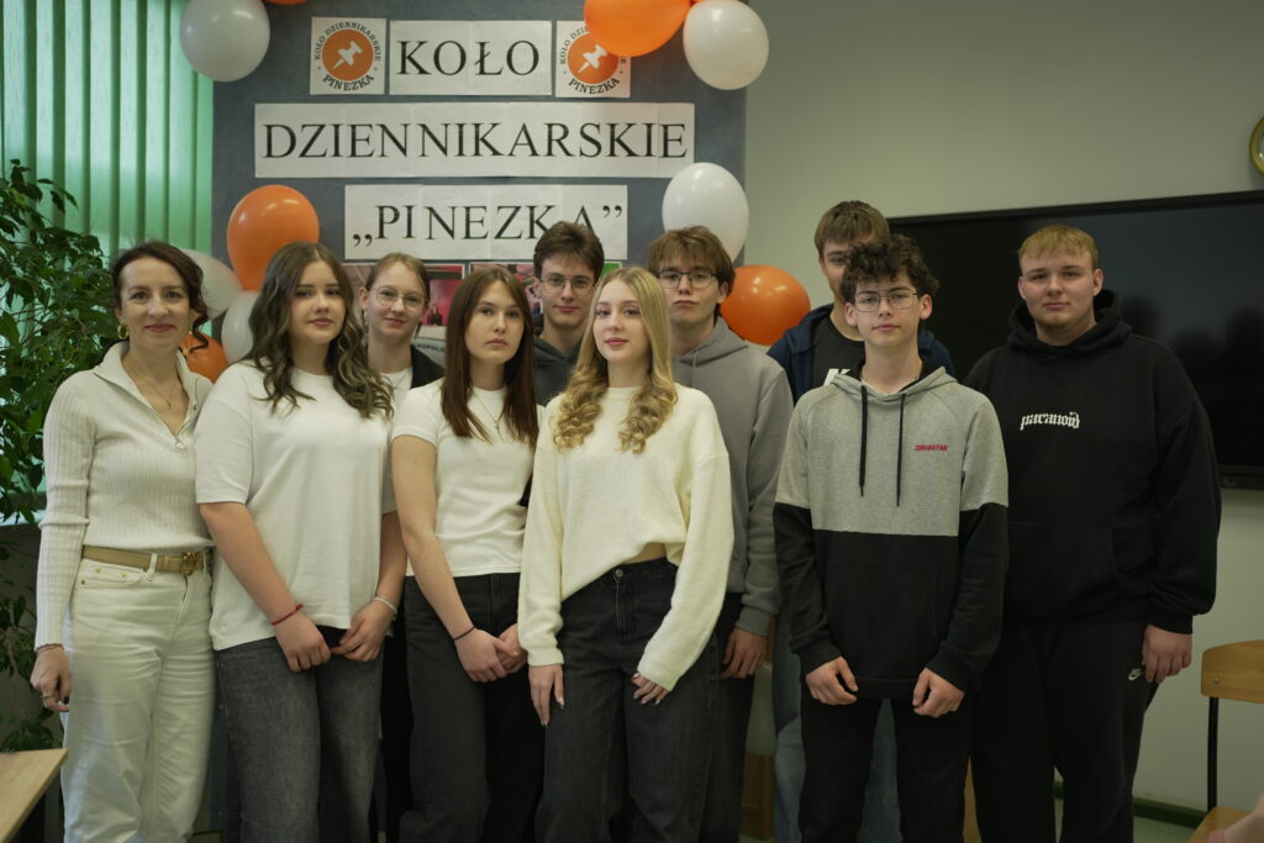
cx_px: 632
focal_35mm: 35
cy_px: 422
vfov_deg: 37.9
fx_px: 1229
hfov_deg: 54.4
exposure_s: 1/320
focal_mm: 35
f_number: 1.4
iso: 320
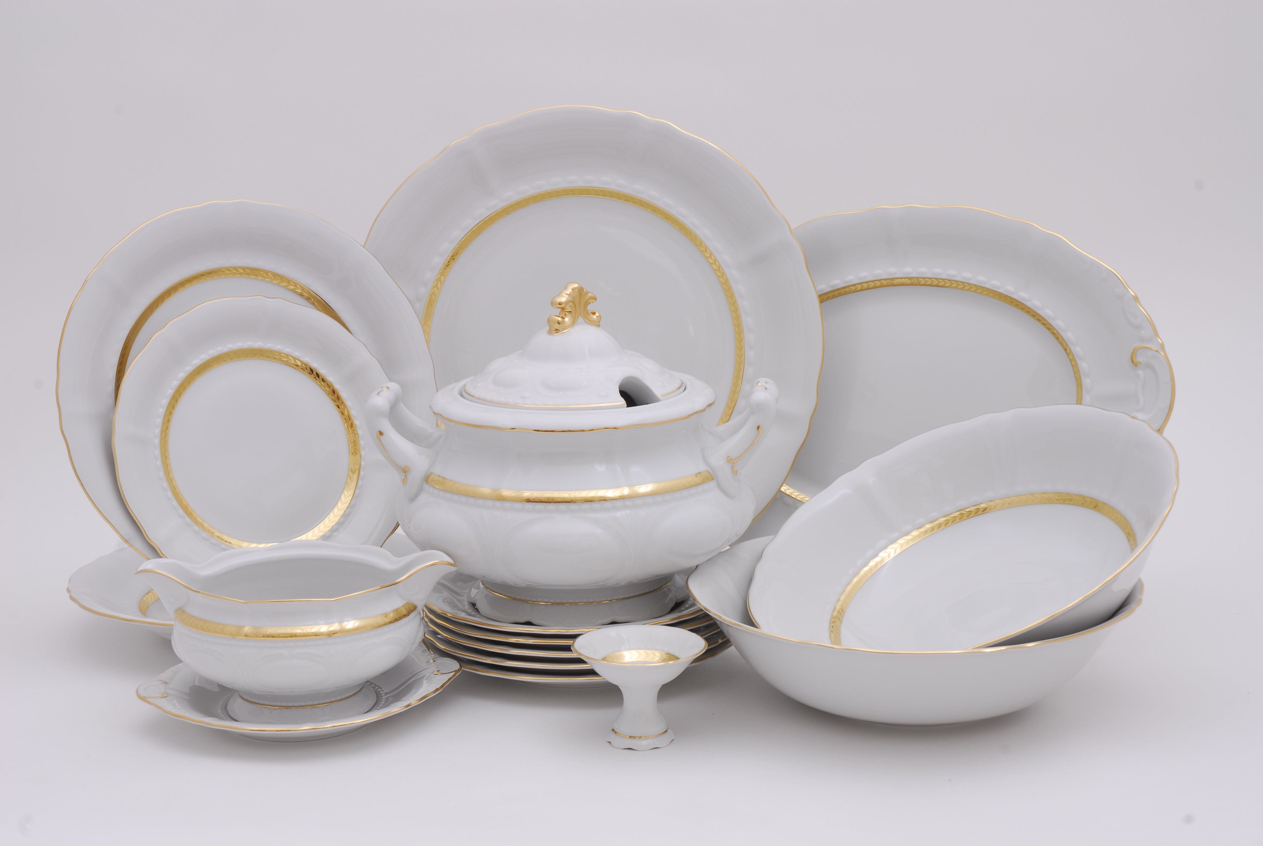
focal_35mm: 66
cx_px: 632
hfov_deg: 30.5
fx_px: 2318
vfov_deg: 20.7
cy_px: 423
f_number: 14
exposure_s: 1/60
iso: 100
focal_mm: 44
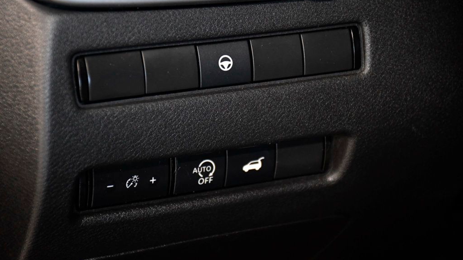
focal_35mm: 142
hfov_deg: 15.1
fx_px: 1743
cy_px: 121
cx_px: 232
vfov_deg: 8.5
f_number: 5.3
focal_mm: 90
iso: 2500
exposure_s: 1/60
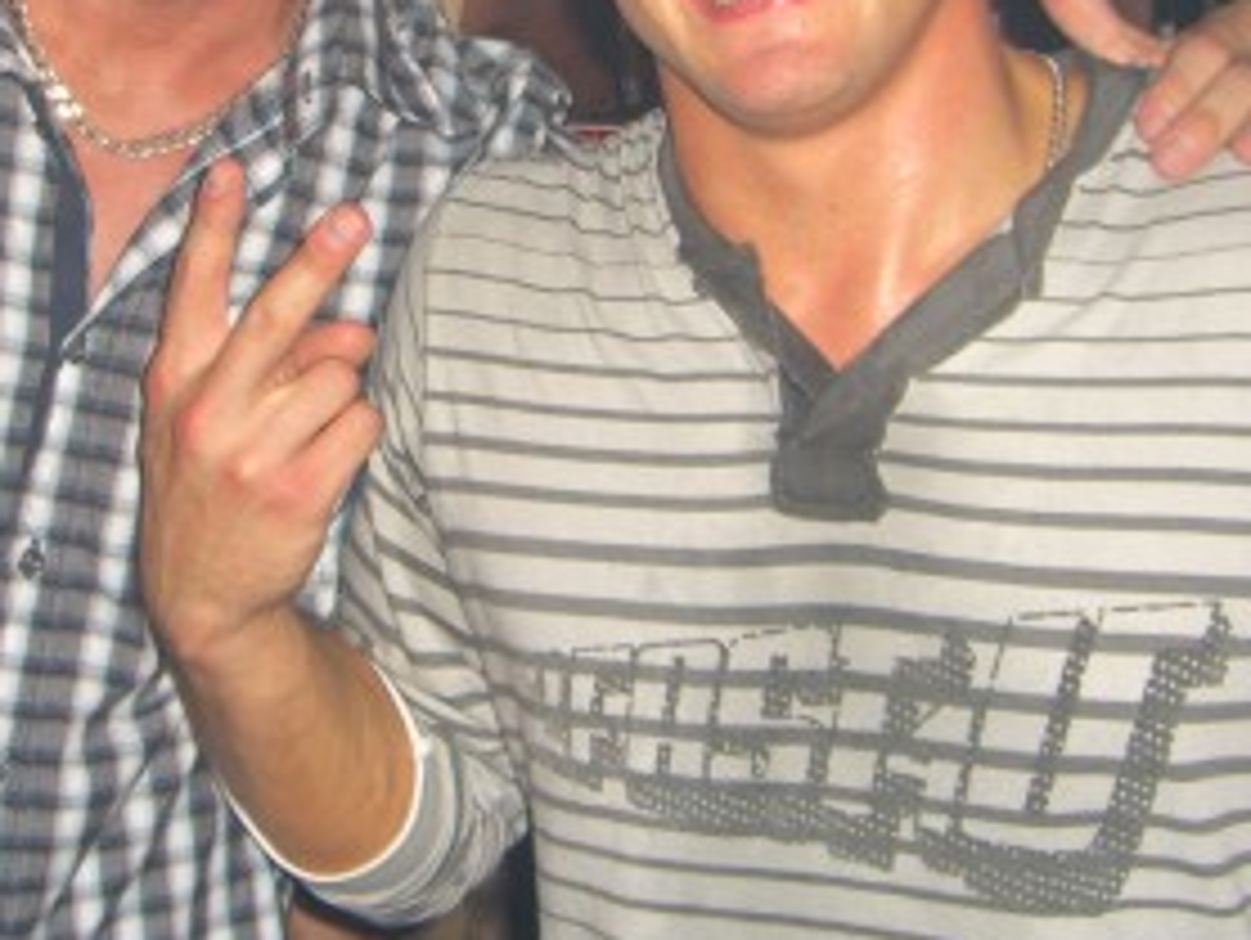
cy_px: 130
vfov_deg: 17.8
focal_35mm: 82
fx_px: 2966
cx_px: 513
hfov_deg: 23.8
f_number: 2.8
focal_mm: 7.9
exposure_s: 1/60
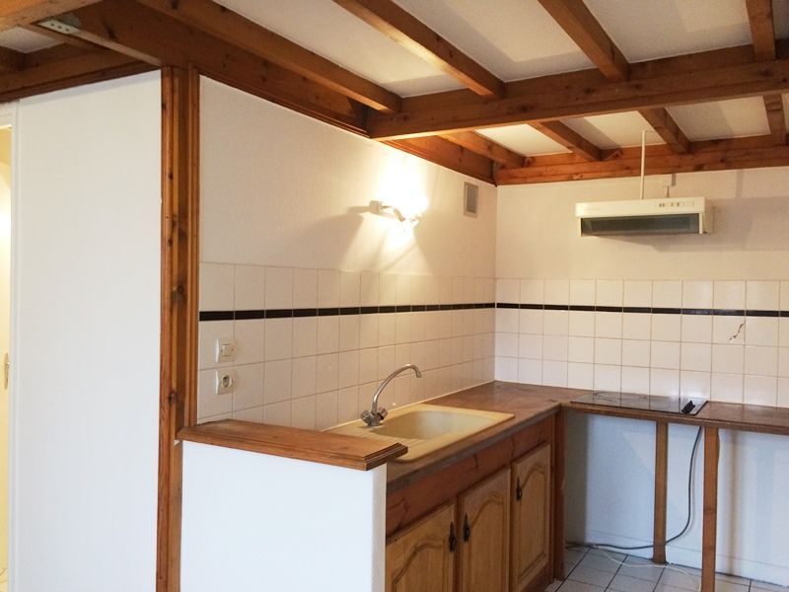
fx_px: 661
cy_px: 296
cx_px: 394
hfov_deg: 61.7
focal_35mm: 29
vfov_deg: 48.2
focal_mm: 4.15
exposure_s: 1/33
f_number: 2.2
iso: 200
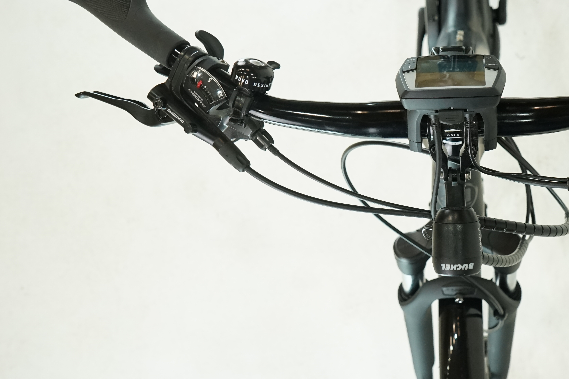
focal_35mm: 50
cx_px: 443
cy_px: 175
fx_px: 790
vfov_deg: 27.0
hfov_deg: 38.3
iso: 1600
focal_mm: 28
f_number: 5.6
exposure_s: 1/200
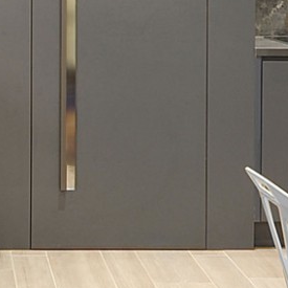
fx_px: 791
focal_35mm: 84
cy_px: -75
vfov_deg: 19.2
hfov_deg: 20.4
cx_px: 61
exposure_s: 1/2
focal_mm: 17
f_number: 11
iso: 200
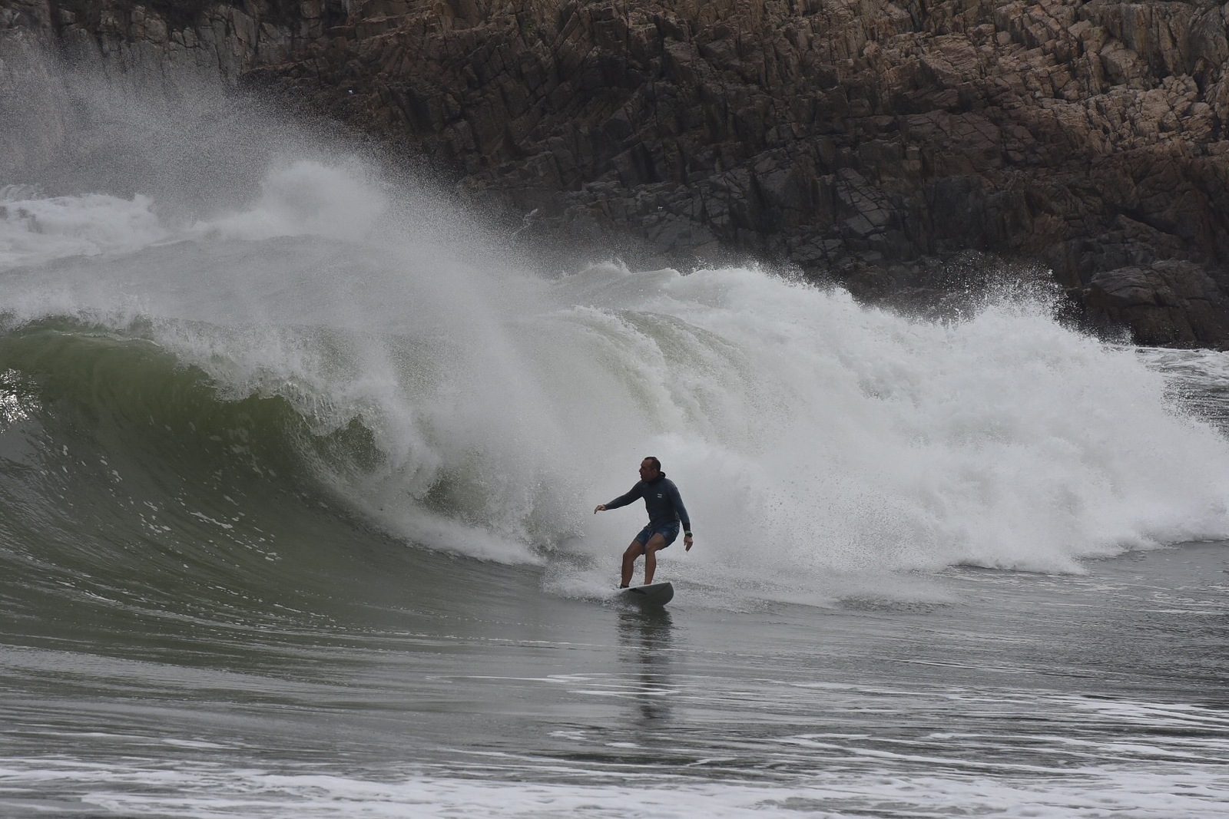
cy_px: 410
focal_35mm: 330
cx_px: 614
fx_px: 11266
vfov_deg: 4.2
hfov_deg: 6.2
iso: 450
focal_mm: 220
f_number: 8
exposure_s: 1/1000
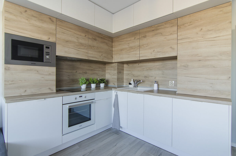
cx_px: 118
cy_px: 78
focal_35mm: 17
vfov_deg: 69.4
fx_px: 113
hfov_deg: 92.6
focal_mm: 11.5
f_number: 2.8
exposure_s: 1/30
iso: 200
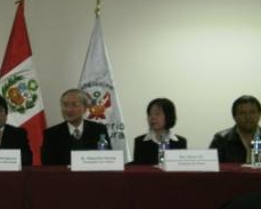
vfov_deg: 18.6
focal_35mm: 82
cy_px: 162
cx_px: 32
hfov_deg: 22.8
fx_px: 633
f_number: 3.4
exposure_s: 1/40
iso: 250
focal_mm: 7.61
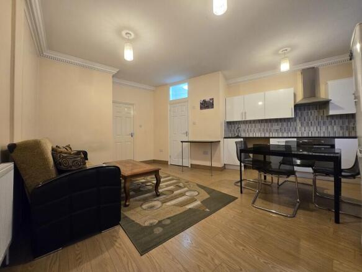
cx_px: 181
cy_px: 136
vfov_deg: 89.9
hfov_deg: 106.2
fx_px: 136
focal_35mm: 13
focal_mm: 1.7
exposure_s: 1/50
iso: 200
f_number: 2.2
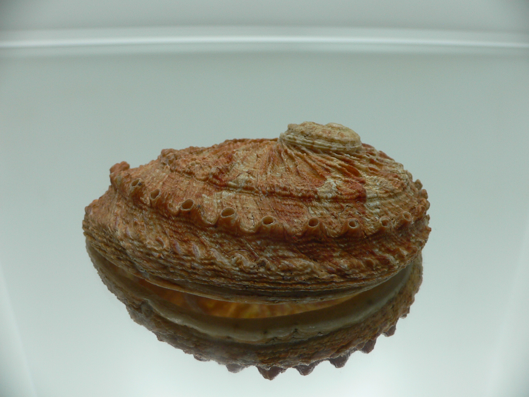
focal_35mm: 35
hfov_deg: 52.6
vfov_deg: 40.7
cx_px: 264
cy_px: 198
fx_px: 535
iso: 80
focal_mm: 4.6
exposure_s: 1/80
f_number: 2.8
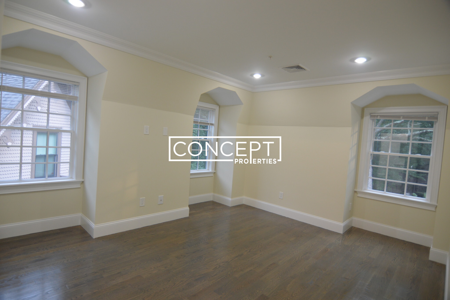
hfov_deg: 90.0
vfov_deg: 67.3
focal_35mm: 18
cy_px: 150
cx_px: 225
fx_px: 225
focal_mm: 12
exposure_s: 1/50
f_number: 4
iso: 400
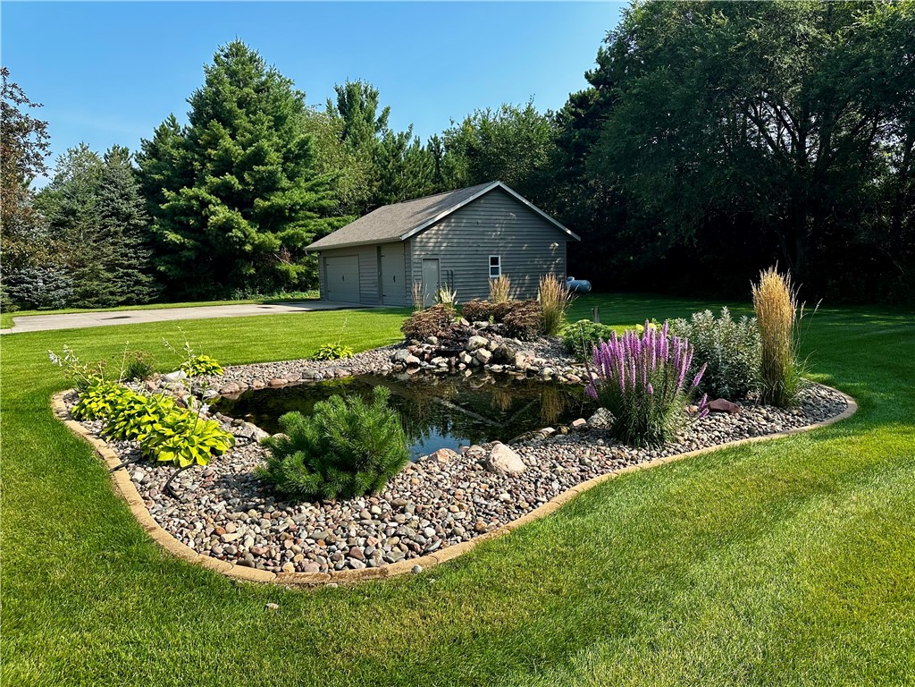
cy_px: 344
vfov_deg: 56.8
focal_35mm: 24
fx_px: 634
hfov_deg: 71.6
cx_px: 458
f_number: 1.78
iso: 80
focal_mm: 6.86
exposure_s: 1/1988
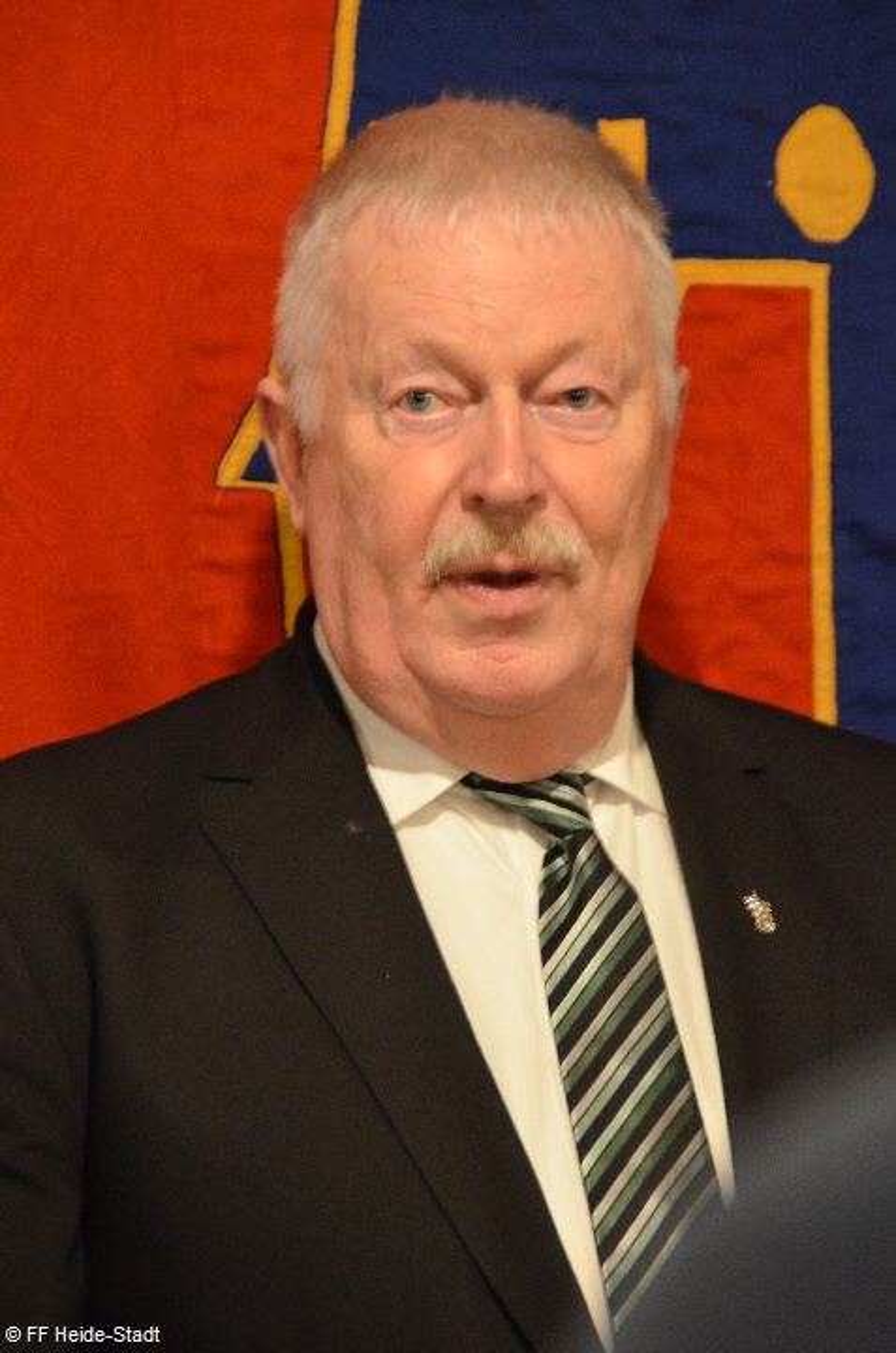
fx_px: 11248
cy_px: 676
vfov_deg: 6.9
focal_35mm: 300
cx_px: 448
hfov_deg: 4.6
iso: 3200
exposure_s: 1/20
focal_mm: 200
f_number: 6.3
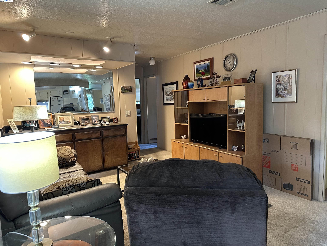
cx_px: 164
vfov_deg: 56.8
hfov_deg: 71.6
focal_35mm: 24
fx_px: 227
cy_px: 123
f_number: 1.78
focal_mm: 6.86
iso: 400
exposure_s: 1/60
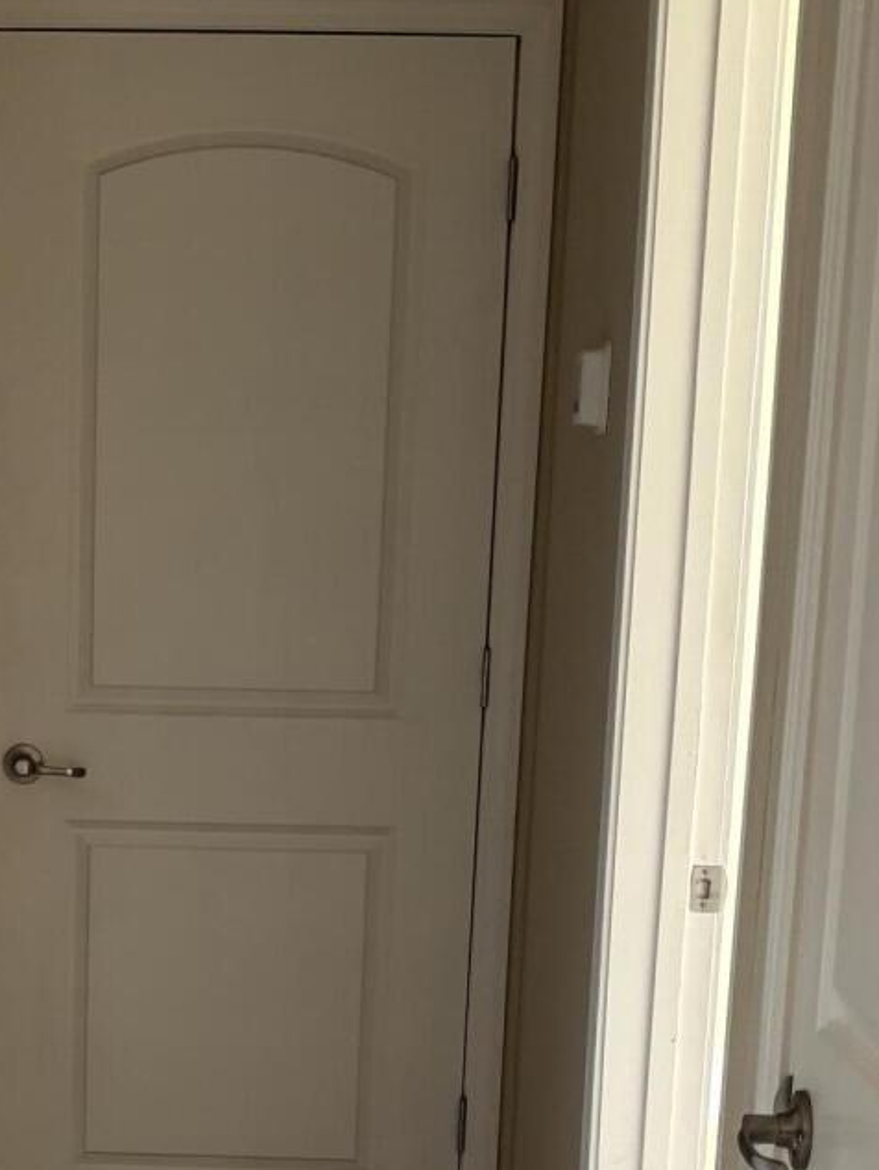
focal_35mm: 82
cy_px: 1091
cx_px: 164
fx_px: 2774
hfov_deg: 17.8
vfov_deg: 23.1
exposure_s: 1/60
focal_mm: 5.96
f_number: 1.6
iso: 100
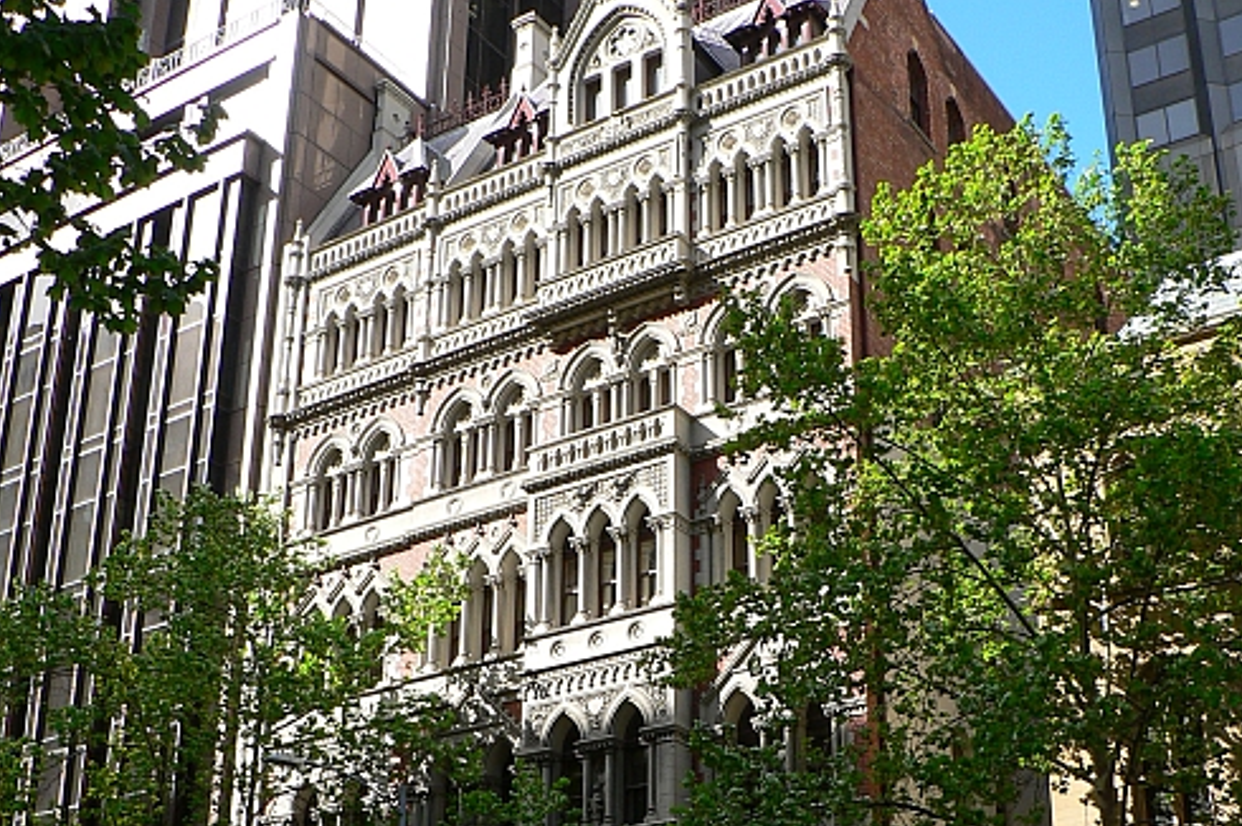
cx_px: 624
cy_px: 640
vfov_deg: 26.0
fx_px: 1758
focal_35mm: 51
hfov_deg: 38.9
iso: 80
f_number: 4
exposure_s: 1/200
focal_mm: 6
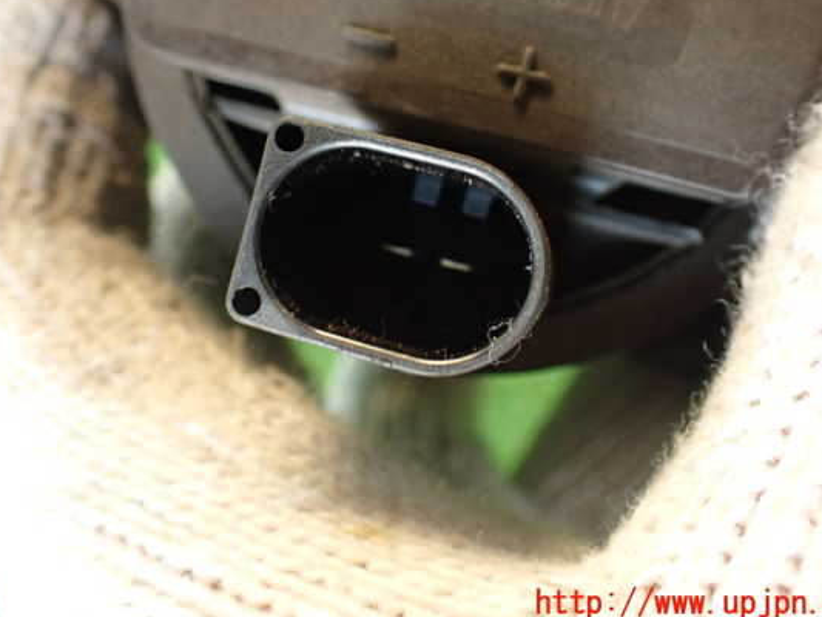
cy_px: 276
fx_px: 855
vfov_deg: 39.6
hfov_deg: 51.3
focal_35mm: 36
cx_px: 421
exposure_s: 1/30
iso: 400
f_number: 2.4
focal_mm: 5.79
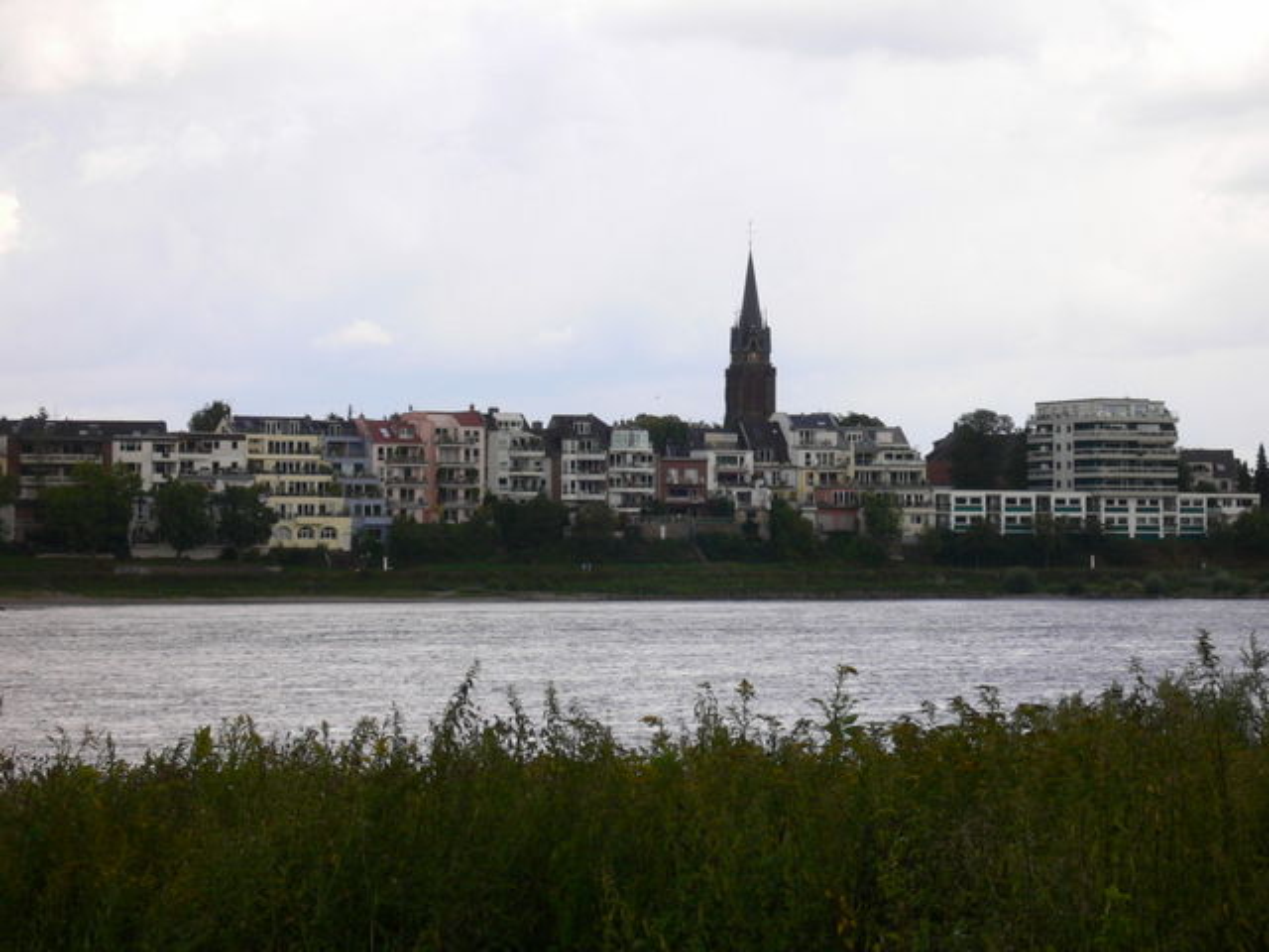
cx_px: 634
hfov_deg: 18.7
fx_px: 3849
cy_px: 476
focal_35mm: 105
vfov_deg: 14.1
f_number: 5
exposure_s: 1/200
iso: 80
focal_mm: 17.4
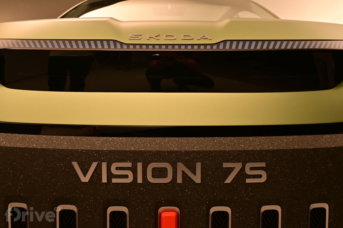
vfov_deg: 35.5
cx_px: 172
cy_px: 114
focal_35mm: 38
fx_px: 357
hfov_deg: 51.3
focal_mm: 25
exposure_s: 1/40
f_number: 6.3
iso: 720
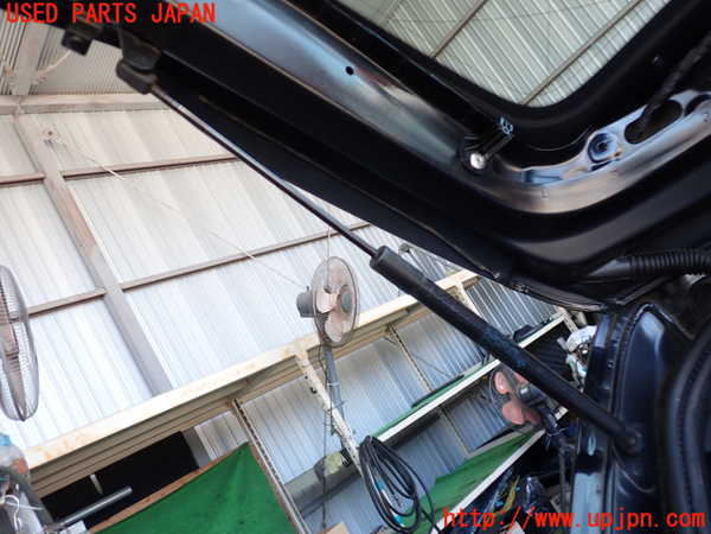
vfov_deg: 46.8
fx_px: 616
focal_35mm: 30
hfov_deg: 60.0
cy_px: 267
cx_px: 356
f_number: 2.3
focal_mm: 5.4
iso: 100
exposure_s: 1/80
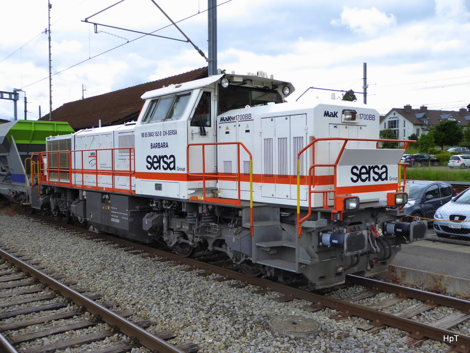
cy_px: 176
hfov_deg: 51.4
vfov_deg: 39.7
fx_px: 489
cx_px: 235
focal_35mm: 36
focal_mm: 6.3
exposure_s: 1/250
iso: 125
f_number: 3.7
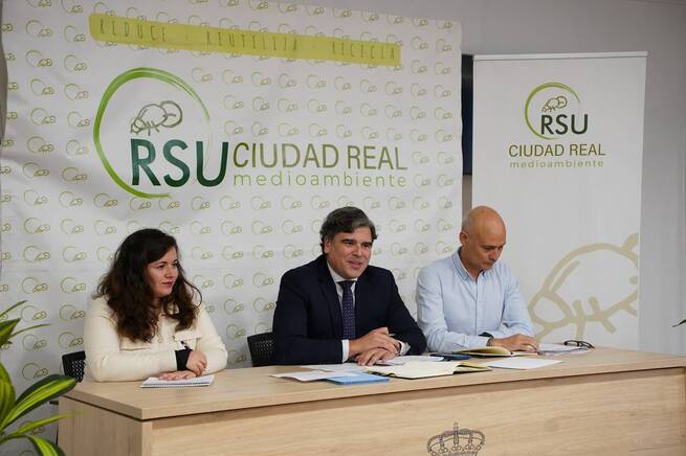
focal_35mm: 59
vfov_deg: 23.0
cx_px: 343
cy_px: 228
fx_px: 1124
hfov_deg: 33.9
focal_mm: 59
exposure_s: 1/200
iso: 4000
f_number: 4
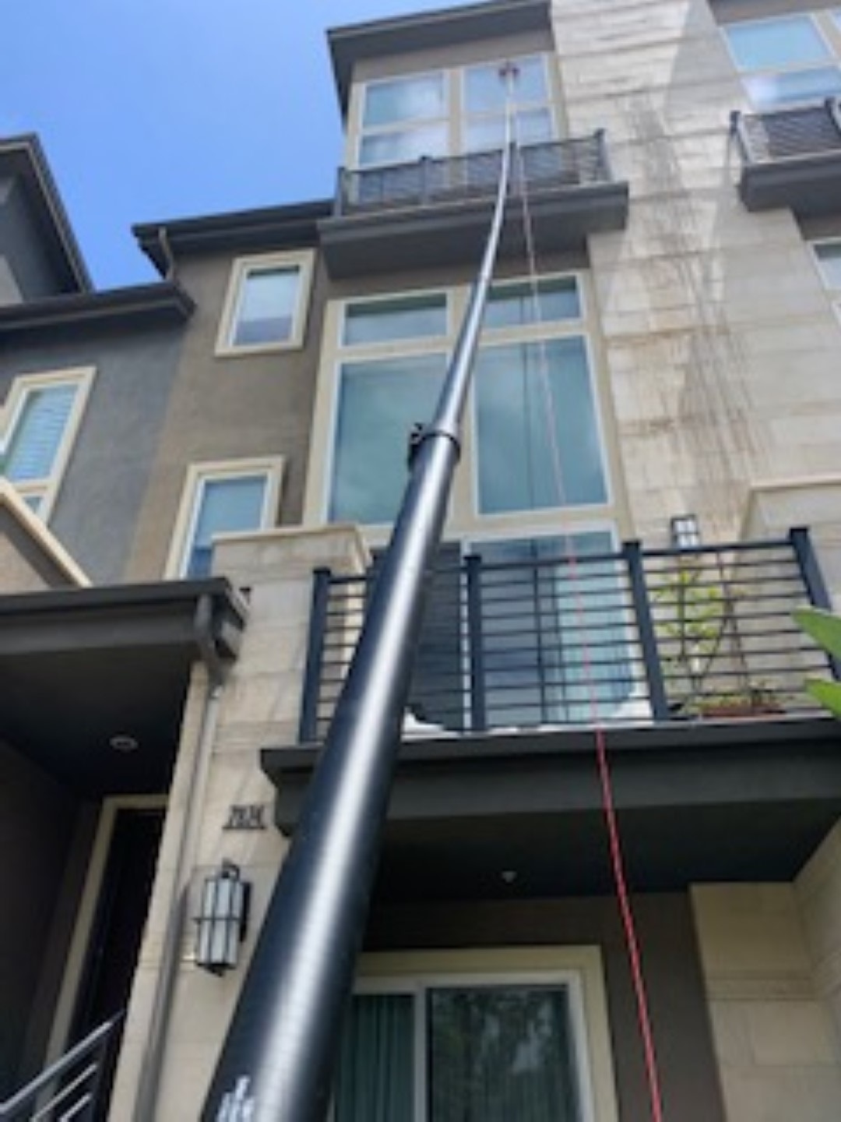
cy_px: 561
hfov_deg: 53.1
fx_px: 842
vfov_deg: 67.3
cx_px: 420
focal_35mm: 26
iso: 25
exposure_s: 1/1634
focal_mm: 4.25
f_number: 1.8
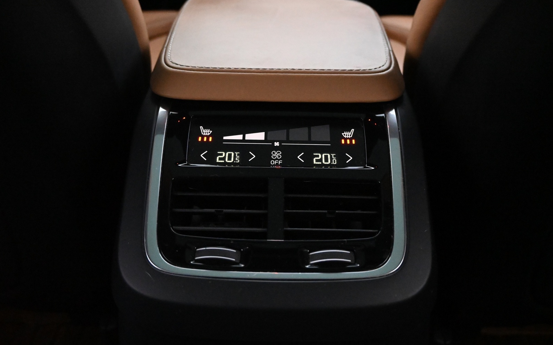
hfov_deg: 54.6
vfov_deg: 35.8
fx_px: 535
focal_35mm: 36
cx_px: 277
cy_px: 163
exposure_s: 1/40
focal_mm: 23
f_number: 4.2
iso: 9000
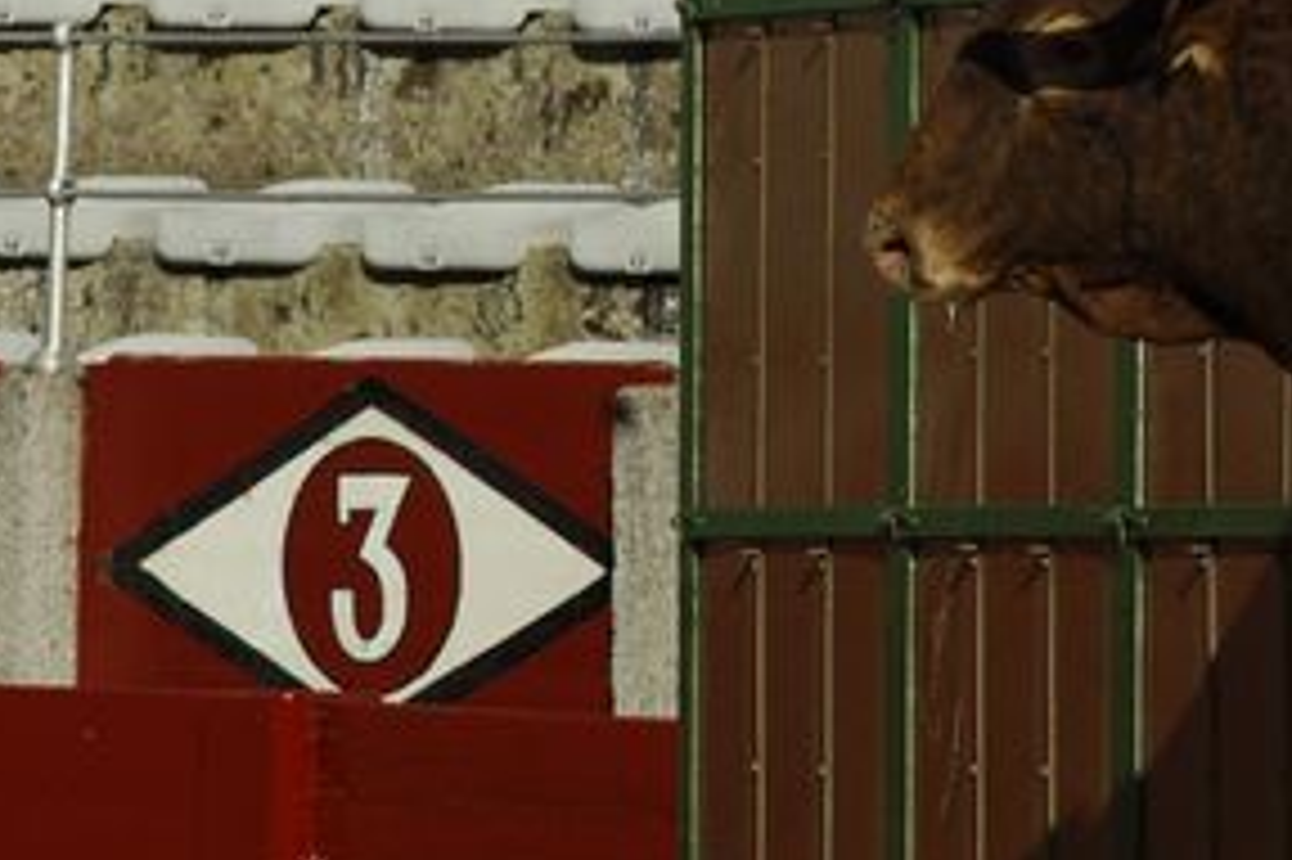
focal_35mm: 700
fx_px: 25107
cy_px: 259
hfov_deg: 2.9
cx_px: 1405
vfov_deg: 2.0
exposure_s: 1/800
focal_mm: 200
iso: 400
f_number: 9
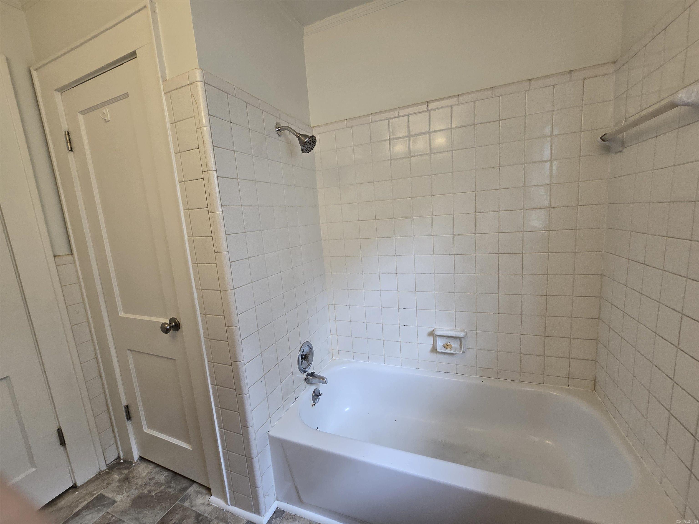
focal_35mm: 13
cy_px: 262
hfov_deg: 106.2
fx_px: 263
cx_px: 350
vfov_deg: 89.9
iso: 64
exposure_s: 1/60
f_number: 2.2
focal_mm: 2.2
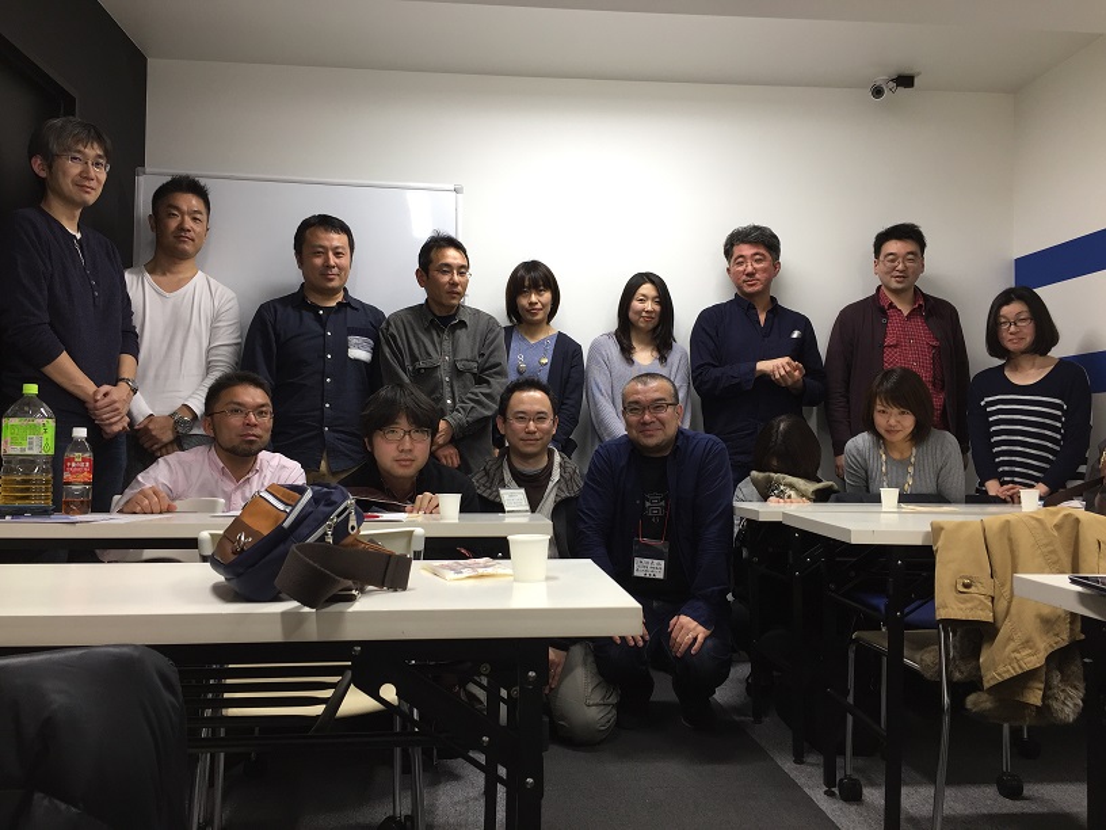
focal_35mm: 29
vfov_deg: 48.2
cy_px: 415
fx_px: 927
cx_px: 553
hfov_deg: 61.7
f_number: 2.2
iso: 40
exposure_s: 1/30
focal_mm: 4.15
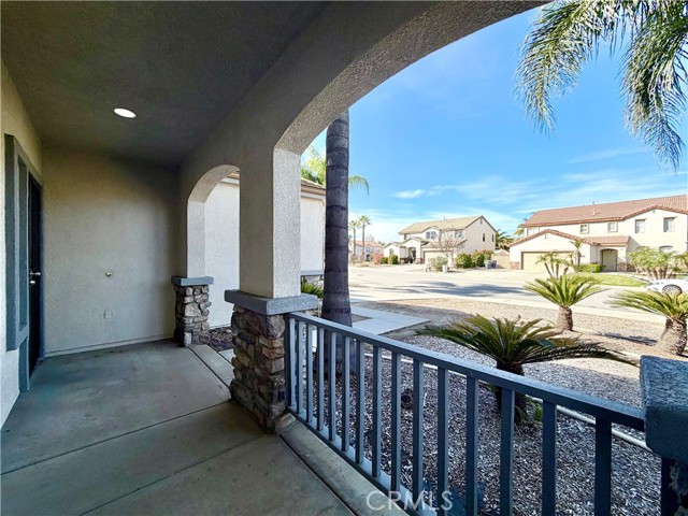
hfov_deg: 102.1
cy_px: 258
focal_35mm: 14
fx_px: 278
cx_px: 344
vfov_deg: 85.7
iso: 40
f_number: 2.2
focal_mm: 2.22
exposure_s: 1/709
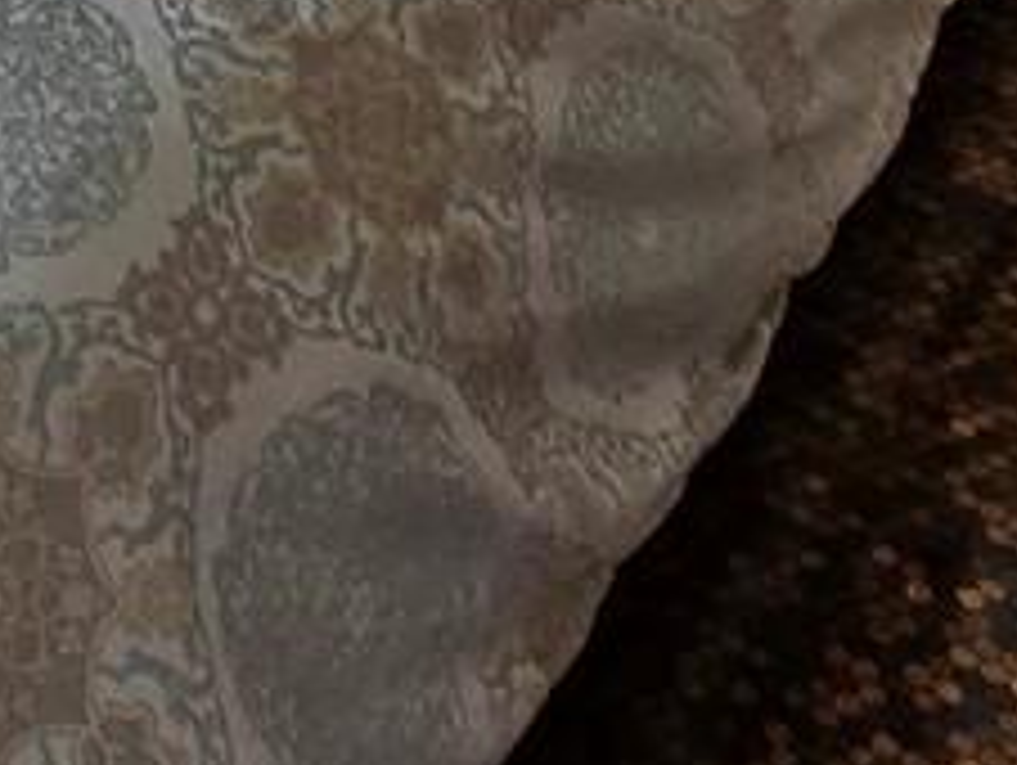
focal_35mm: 92
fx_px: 2706
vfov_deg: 11.3
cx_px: -243
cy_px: -1400
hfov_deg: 19.8
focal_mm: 2.2
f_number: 2.2
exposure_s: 1/60
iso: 64
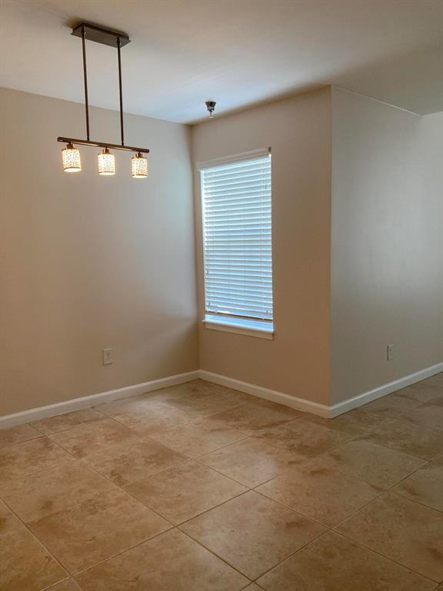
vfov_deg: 63.4
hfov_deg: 49.7
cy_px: 296
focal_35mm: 28
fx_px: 478
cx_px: 222
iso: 64
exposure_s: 1/60
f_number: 1.8
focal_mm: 3.99
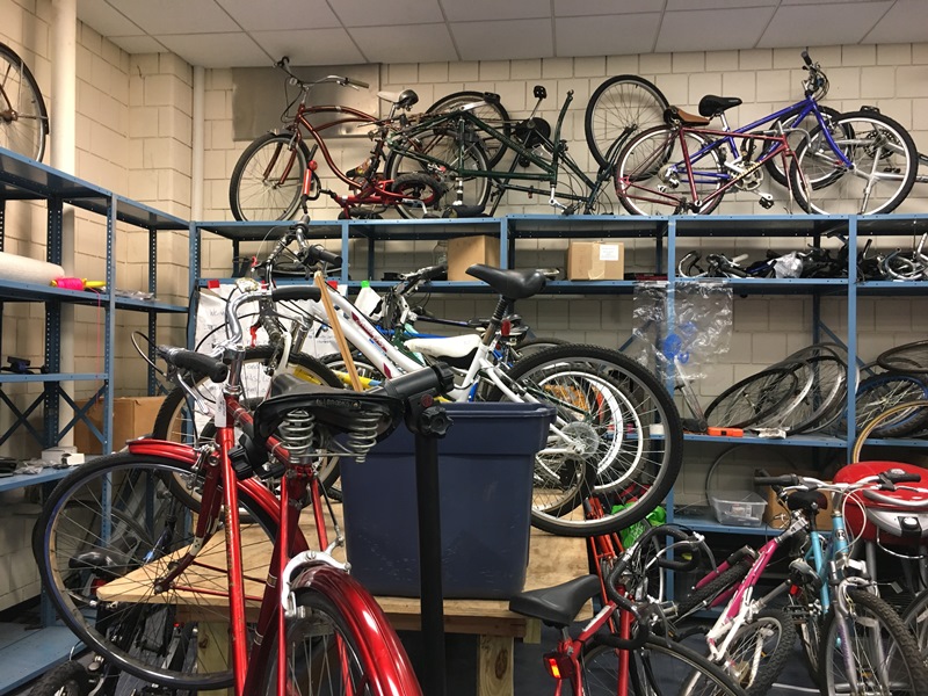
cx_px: 464
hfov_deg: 61.7
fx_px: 777
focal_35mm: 29
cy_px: 348
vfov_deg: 48.2
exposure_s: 1/30
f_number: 2.2
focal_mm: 4.15
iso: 100
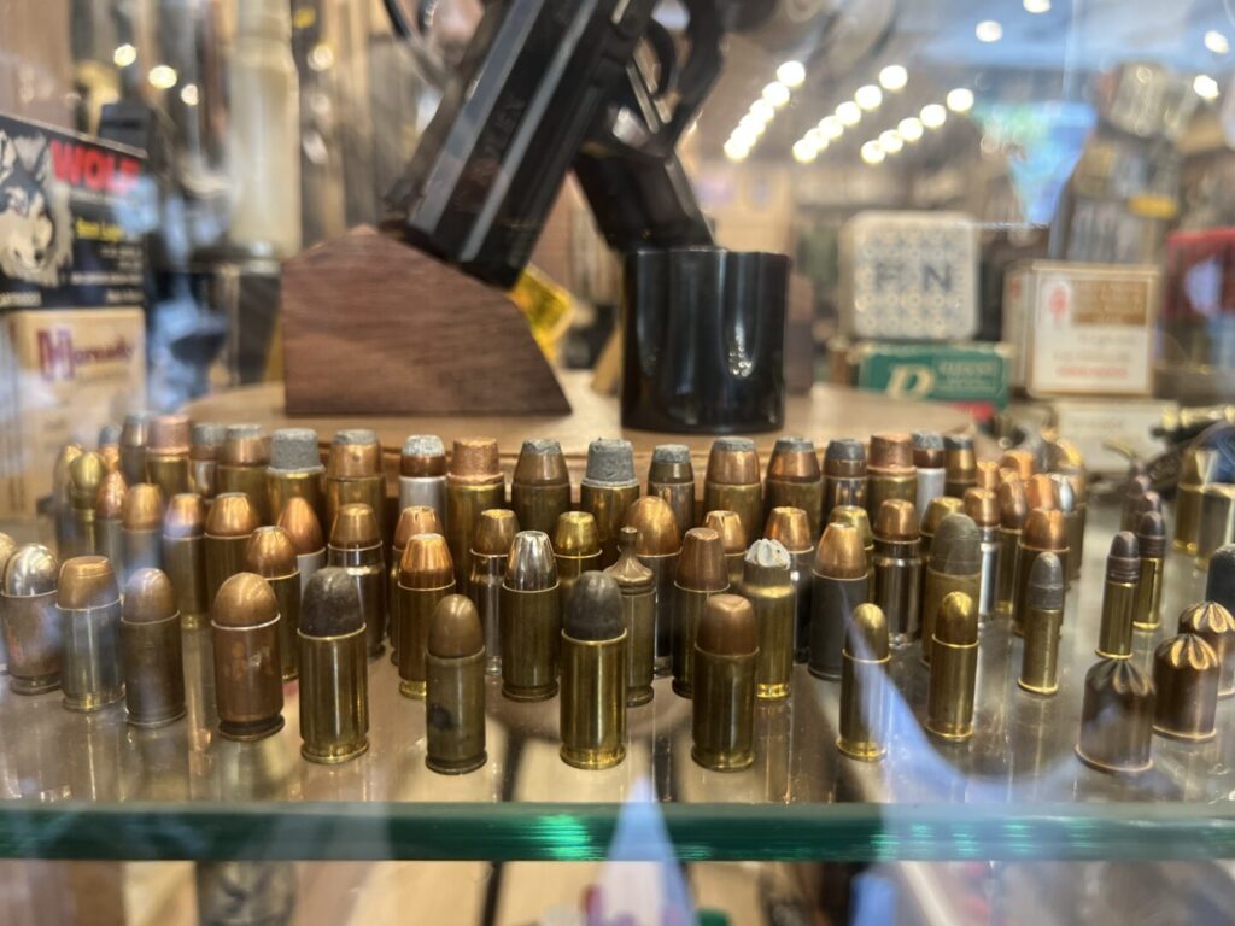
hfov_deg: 67.3
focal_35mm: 26
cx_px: 618
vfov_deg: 53.1
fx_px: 928
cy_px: 463
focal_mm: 5.7
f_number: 1.5
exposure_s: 1/50
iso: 200
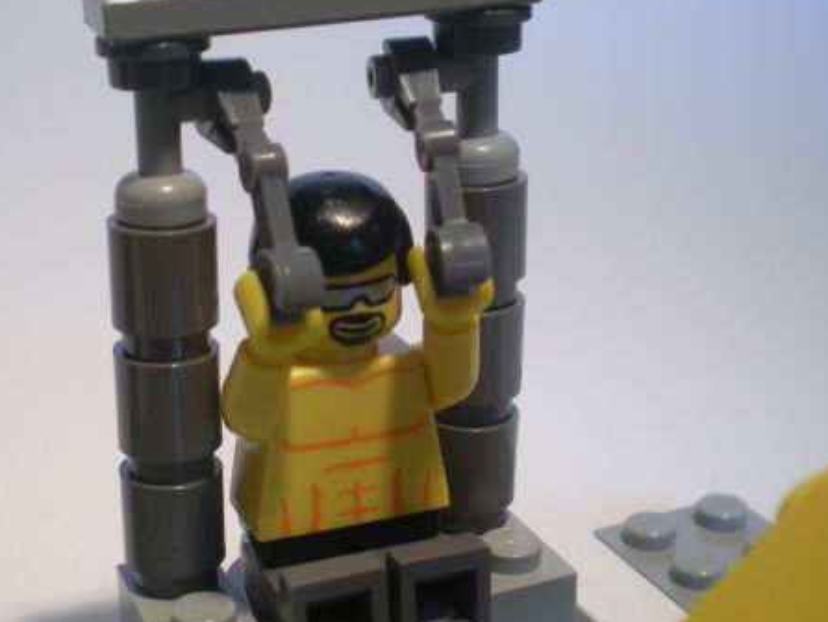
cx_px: 333
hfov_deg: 31.6
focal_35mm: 61
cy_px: 419
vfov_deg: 23.9
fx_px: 1460
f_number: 3.1
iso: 99
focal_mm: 6.3
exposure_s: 1/59.7
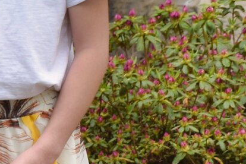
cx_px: -474
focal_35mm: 317
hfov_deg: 6.0
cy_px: 186
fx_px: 2166
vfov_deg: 4.3
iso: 100
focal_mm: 35
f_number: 5
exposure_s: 1/100
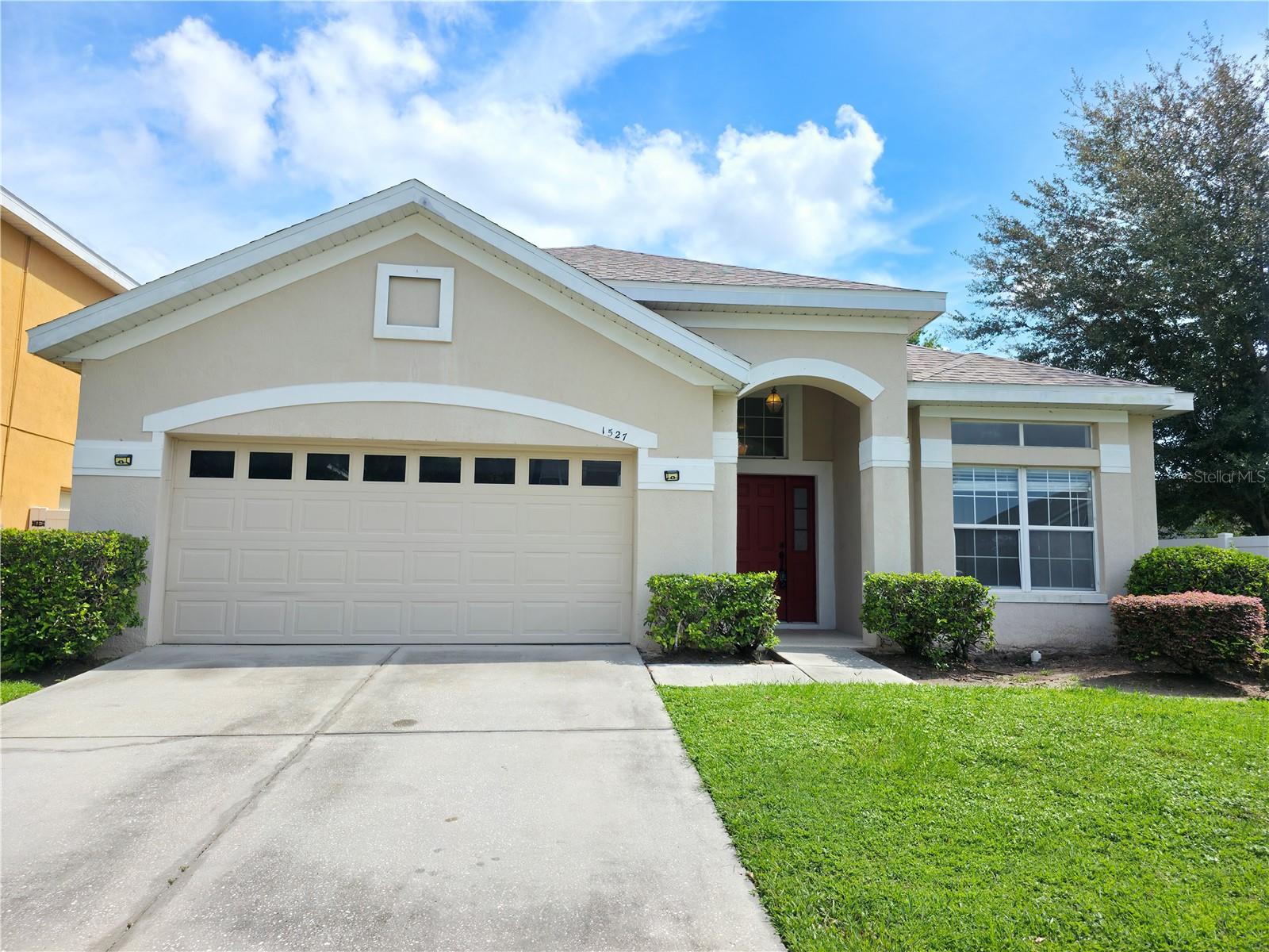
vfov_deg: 58.9
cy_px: 476
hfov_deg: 73.9
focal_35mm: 23
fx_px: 843
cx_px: 634
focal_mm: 6.3
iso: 50
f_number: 1.7
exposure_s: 1/2313
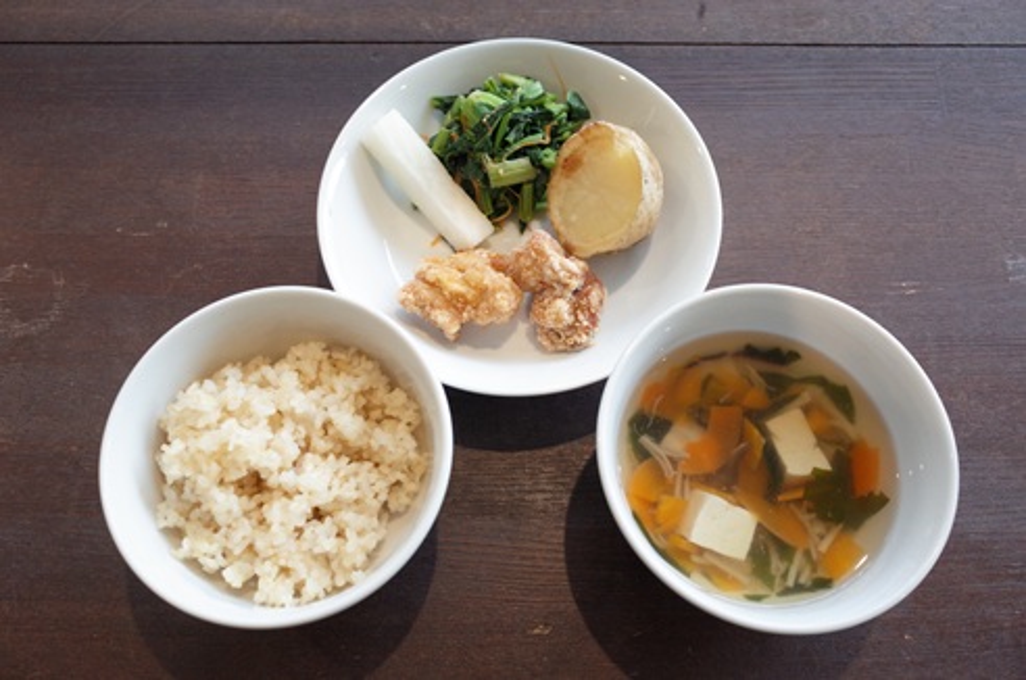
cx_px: 513
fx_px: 796
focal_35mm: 28
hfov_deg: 65.6
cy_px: 340
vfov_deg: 46.2
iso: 1100
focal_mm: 18.3
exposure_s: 1/30
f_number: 5.6
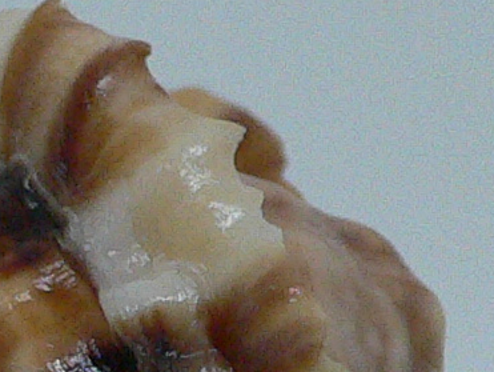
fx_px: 2714
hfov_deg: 10.3
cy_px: 687
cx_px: -31
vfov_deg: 7.6
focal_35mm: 190
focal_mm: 4.6
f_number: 2.8
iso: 200
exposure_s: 1/60
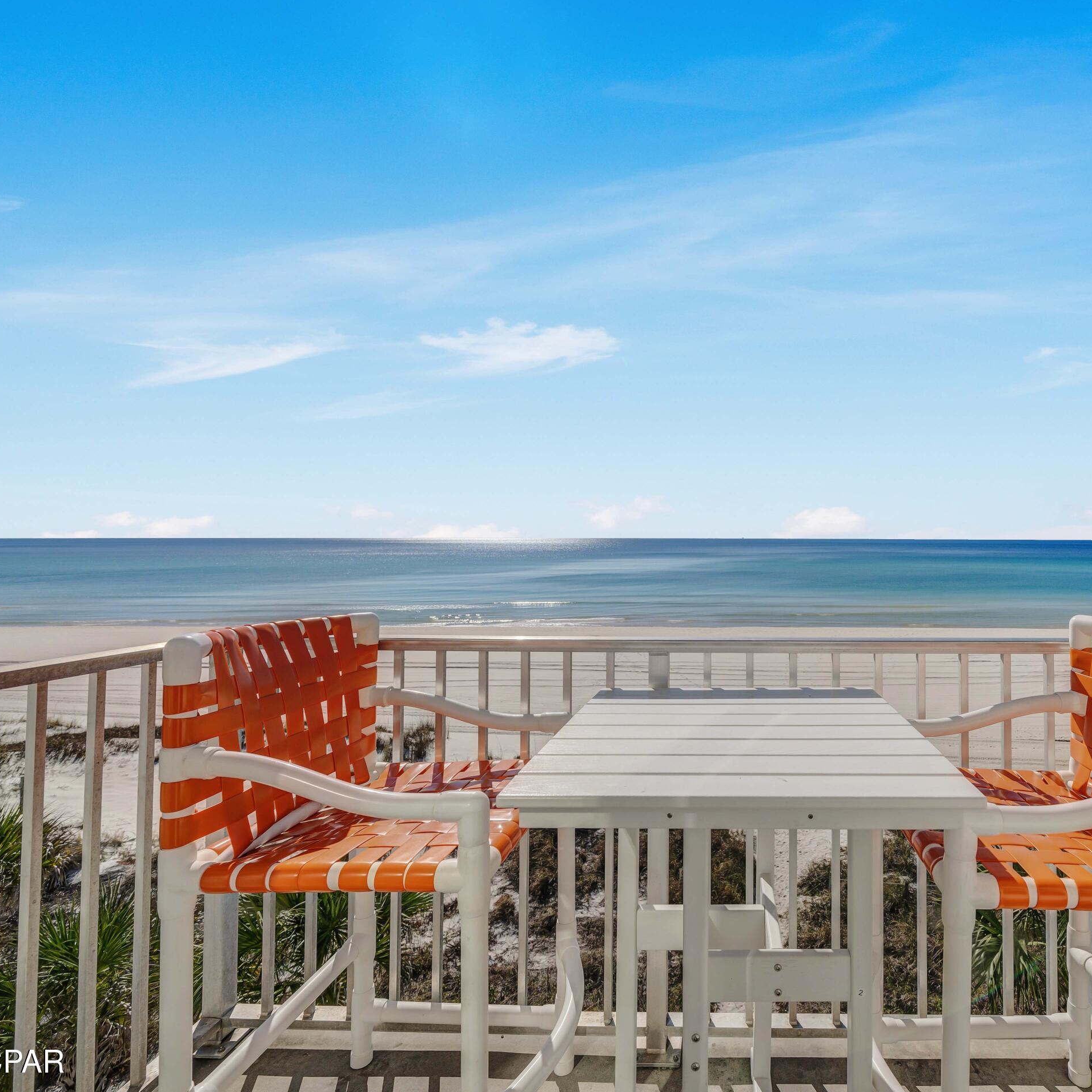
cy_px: 542
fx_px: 571
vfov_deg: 87.4
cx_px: 732
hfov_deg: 84.3
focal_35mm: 16
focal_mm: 12
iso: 100
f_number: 5.6
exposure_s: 1/3200
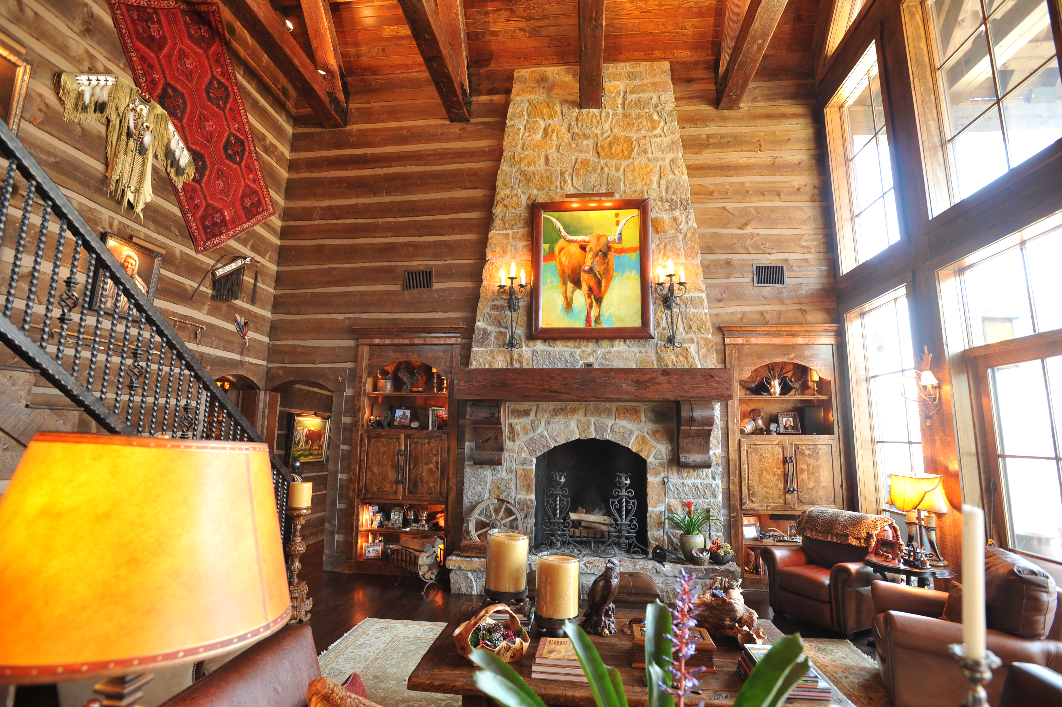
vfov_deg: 70.4
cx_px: 531
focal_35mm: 17
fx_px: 501
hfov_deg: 93.3
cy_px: 354
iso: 200
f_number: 5.6
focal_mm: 17
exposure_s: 1/2.5
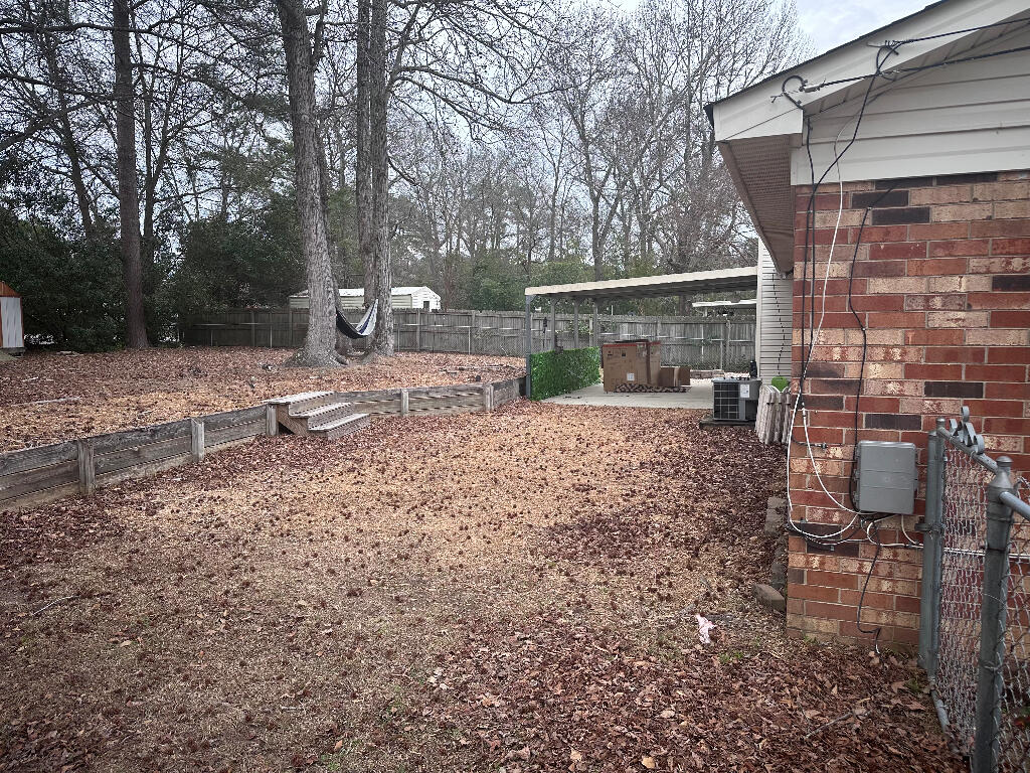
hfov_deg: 71.6
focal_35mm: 24
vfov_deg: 56.8
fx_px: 714
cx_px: 515
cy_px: 386
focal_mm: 6.86
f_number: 1.78
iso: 80
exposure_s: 1/310
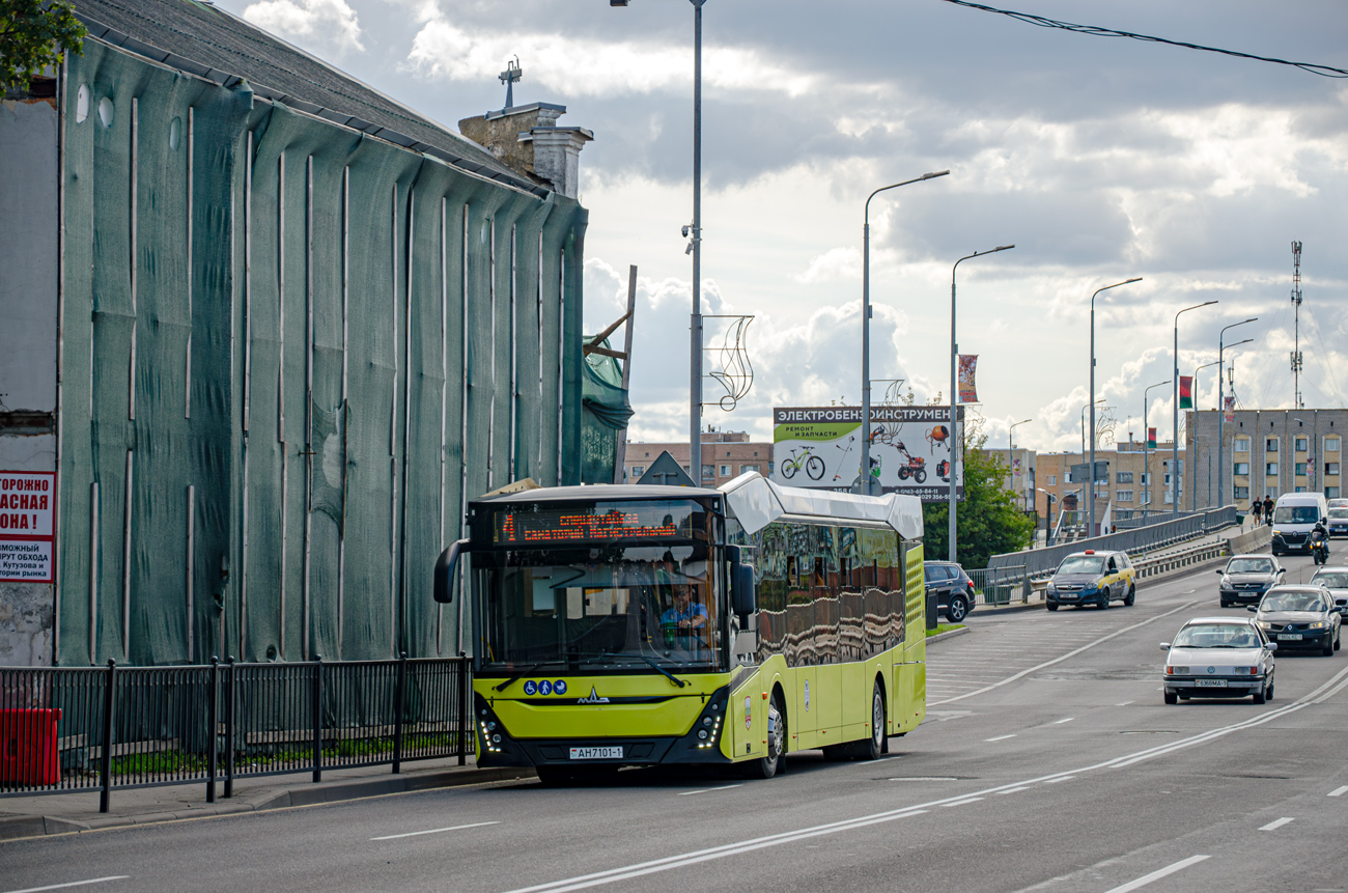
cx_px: 674
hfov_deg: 16.1
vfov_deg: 10.7
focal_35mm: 128
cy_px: 446
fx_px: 4764
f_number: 5.6
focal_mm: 85
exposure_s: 1/500
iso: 125
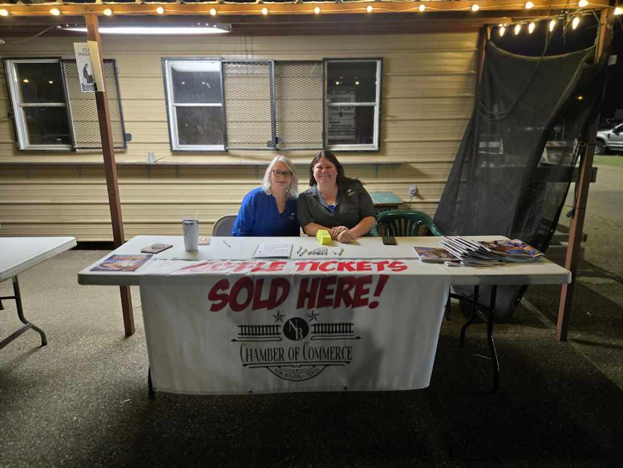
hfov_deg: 73.9
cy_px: 234
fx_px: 414
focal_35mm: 23
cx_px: 312
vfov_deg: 58.9
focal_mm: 5.4
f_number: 1.8
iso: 640
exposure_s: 1/60
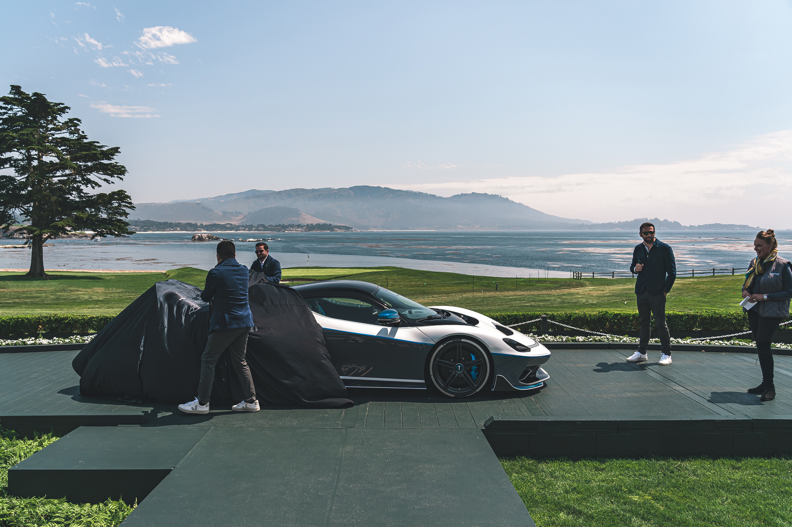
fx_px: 638
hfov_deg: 63.7
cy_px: 264
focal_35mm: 29
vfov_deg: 44.9
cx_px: 396
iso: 100
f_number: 4
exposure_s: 1/800
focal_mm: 29
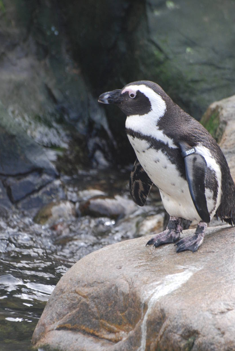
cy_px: 226
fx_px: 5682
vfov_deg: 3.5
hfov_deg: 2.4
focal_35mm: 582
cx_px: 110
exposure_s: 1/160
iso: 400
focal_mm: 300
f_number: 5.6
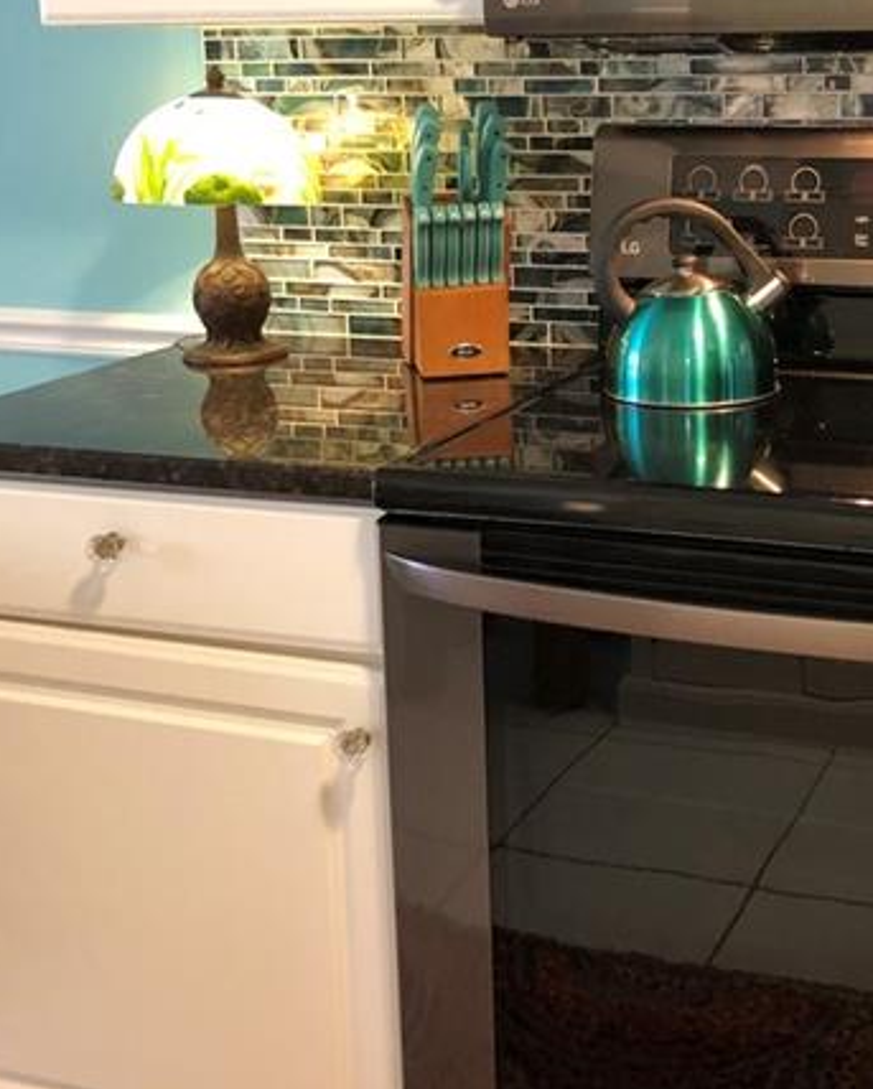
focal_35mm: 49
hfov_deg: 30.1
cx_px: 713
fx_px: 1581
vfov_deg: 37.5
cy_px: 338
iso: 80
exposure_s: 1/15
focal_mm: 3.99
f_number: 1.8
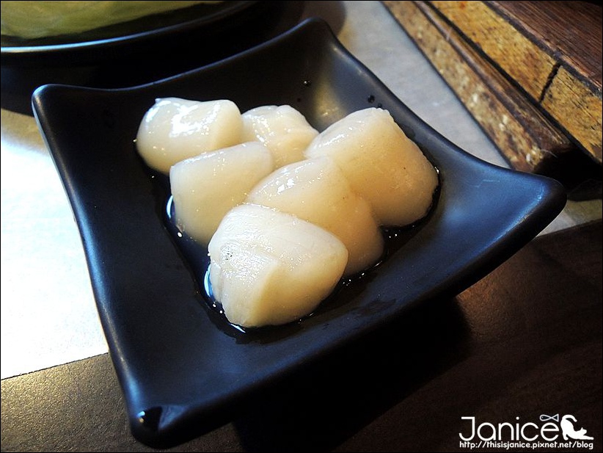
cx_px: 302
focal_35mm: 24
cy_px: 226
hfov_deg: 71.6
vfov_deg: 56.8
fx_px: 418
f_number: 2.8
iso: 400
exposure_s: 1/13
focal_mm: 4.3
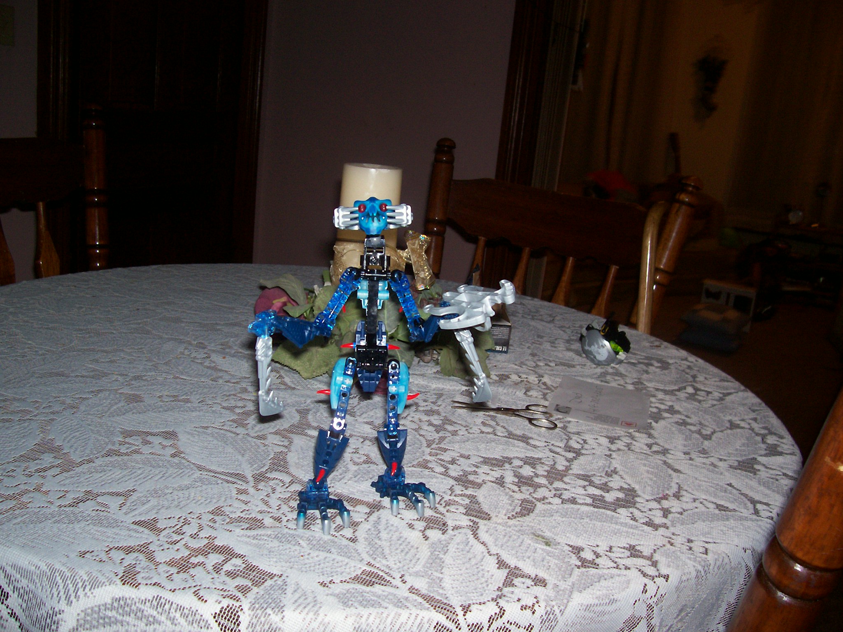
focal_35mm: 34
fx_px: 828
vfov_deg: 41.8
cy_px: 316
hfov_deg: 54.0
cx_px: 422
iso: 80
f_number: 2.7
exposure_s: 1/64
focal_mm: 5.6
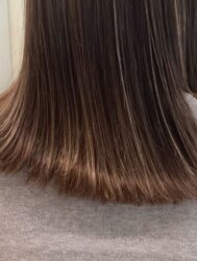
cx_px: 117
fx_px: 439
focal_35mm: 58
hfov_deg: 25.3
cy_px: 31
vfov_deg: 31.8
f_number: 2.4
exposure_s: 1/60
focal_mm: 3.3
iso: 200
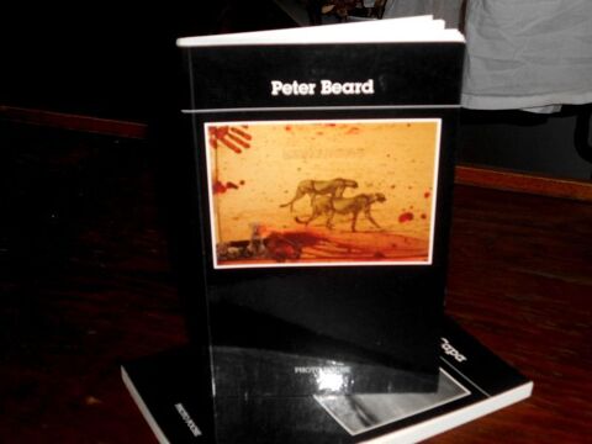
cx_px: 296
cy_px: 222
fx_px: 855
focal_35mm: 50
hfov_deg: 38.2
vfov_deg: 29.1
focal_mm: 8.8
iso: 80
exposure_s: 1/60
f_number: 4.5
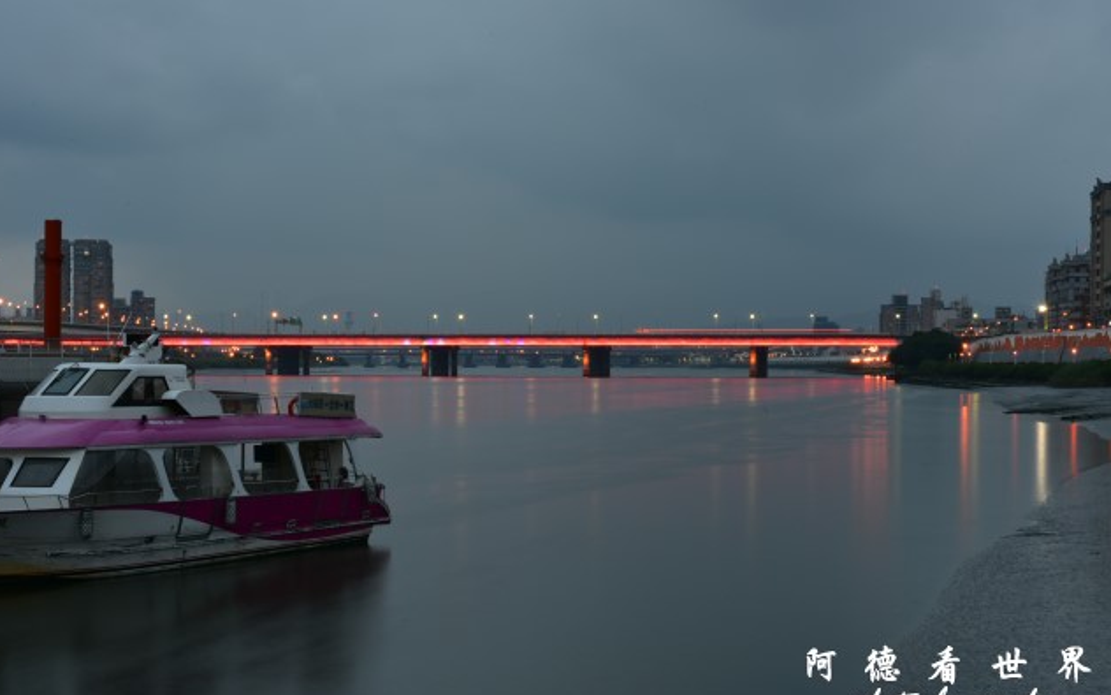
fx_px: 1938
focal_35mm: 64
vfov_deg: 20.3
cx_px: 552
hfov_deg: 32.0
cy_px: 374
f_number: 22
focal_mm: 62
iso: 100
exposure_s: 8
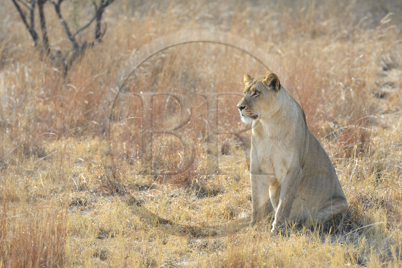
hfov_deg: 7.4
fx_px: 3126
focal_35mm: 280
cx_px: 201
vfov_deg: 4.9
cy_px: 134
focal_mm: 280
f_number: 7.1
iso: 400
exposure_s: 1/640
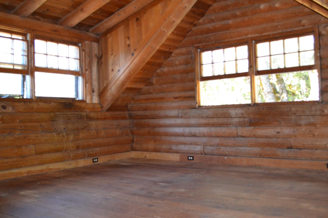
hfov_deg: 53.1
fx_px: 328
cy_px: 109
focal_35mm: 36
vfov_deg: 36.9
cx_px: 164
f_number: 4
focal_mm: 24
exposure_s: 1/60
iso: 1600
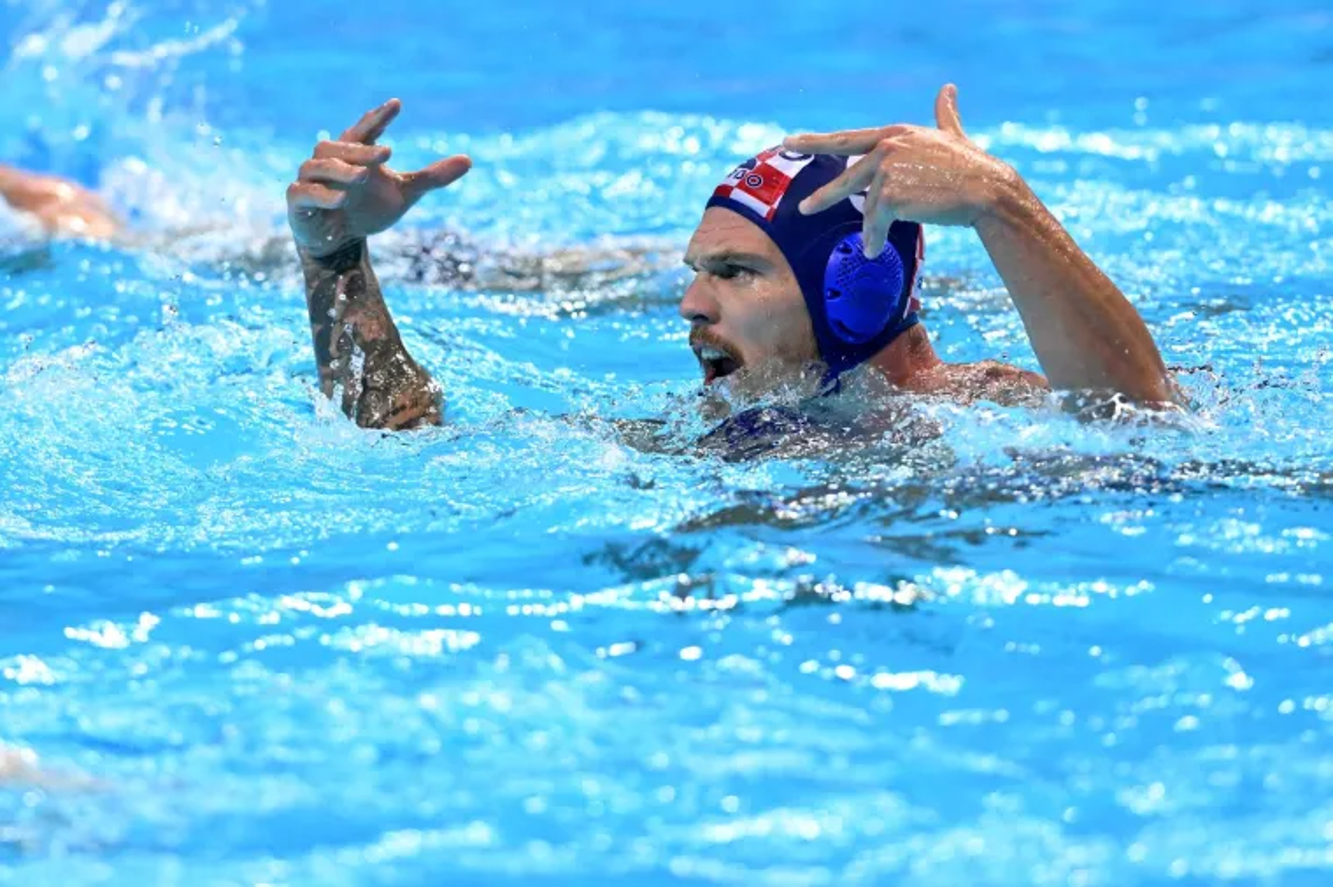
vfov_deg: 3.4
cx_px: 666
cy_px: 444
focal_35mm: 400
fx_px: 14804
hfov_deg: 5.2
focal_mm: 400
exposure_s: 1/3200
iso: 5000
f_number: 4
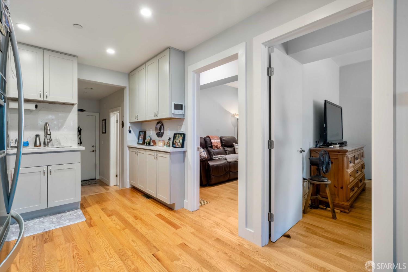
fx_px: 181
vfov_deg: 73.7
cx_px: 204
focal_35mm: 16
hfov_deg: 96.7
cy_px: 136
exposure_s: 1/10
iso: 640
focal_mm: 16
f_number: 10
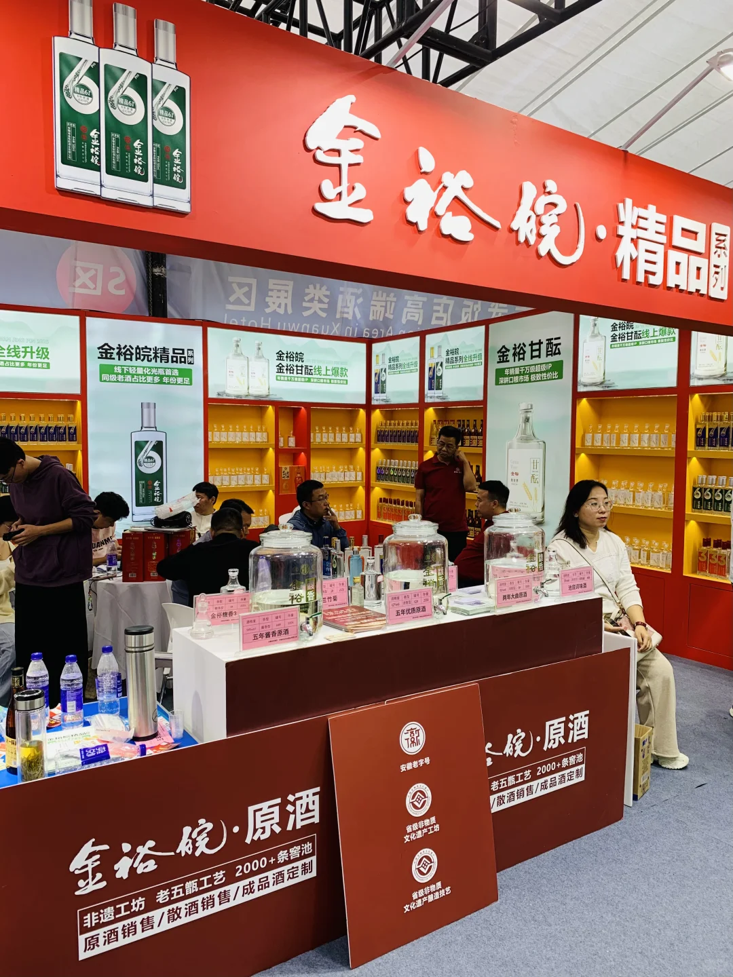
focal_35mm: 26
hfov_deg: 53.1
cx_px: 366
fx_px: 734
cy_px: 488
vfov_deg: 67.3
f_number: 1.8
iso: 40
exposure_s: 1/100
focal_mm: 4.25
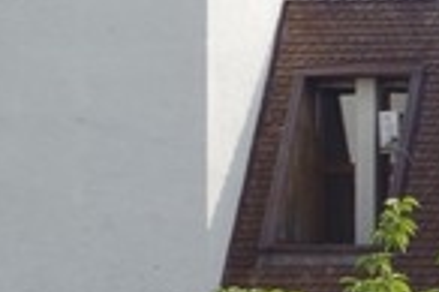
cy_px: 554
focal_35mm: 214
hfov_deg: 8.5
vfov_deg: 6.3
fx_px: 2607
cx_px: 1155
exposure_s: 1/250
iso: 100
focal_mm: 26.25
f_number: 5.6
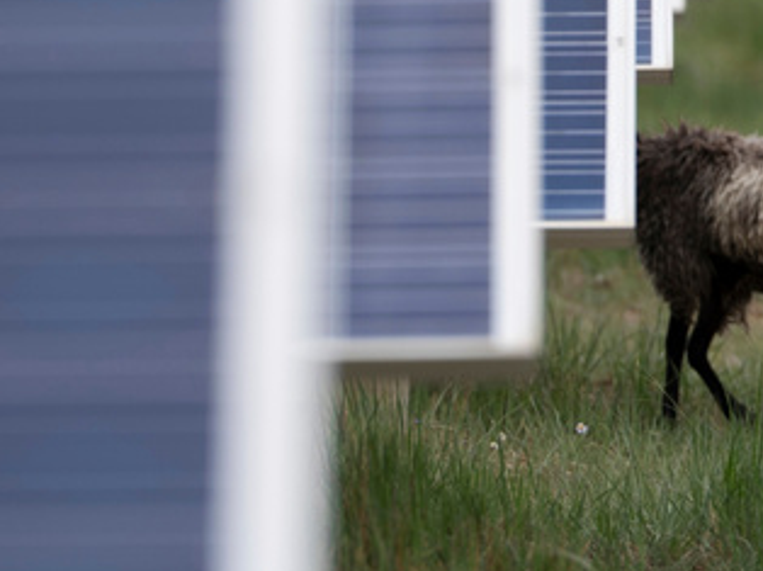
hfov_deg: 2.1
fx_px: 20726
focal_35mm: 941
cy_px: -83
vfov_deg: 1.6
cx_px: 1205
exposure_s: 1/1000
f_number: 3.2
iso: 80
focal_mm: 200
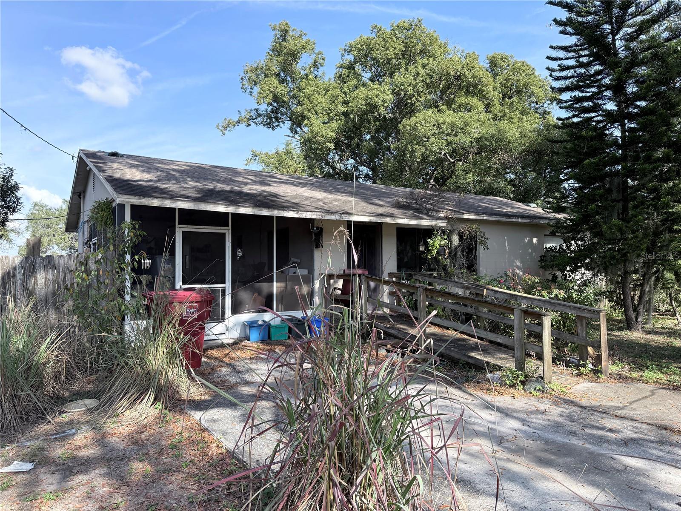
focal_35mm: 24
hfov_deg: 71.6
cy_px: 256
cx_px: 340
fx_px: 472
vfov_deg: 56.8
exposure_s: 1/2169
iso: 100
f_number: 1.78
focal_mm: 6.76
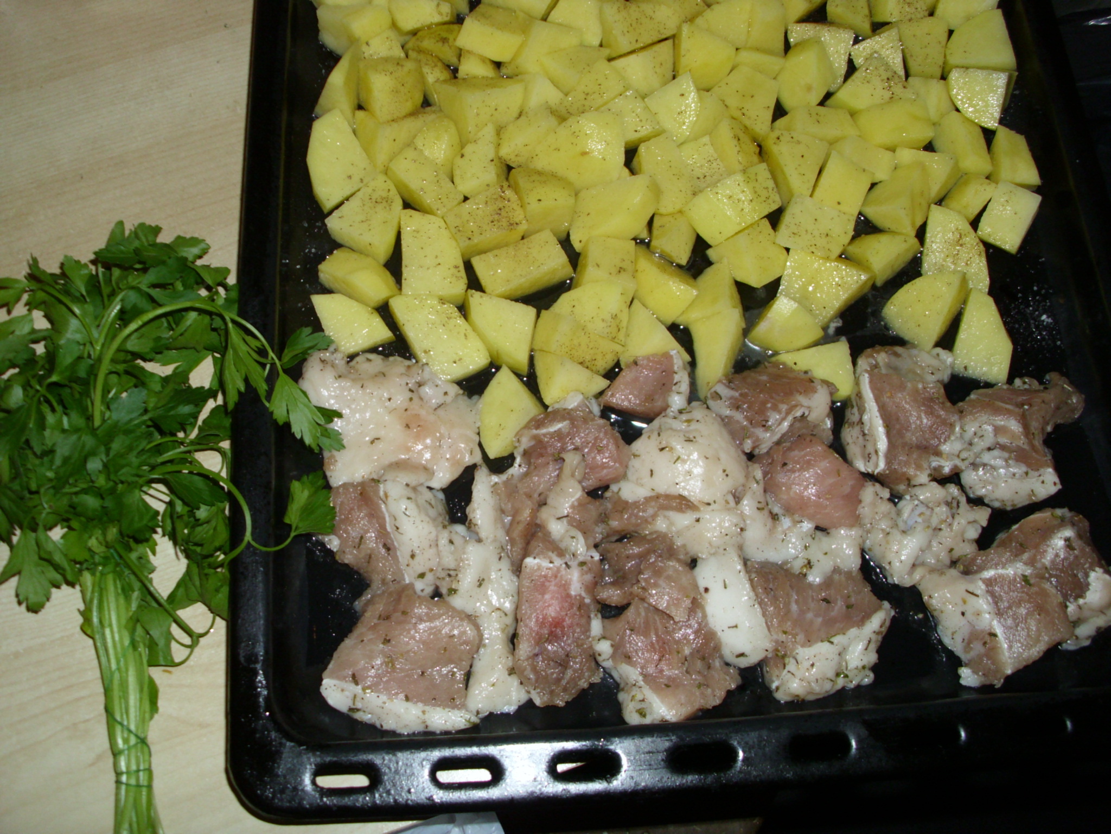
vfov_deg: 40.7
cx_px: 556
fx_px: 1123
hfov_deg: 52.6
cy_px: 417
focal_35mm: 35
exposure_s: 1/60
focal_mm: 6.2
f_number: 3
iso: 200
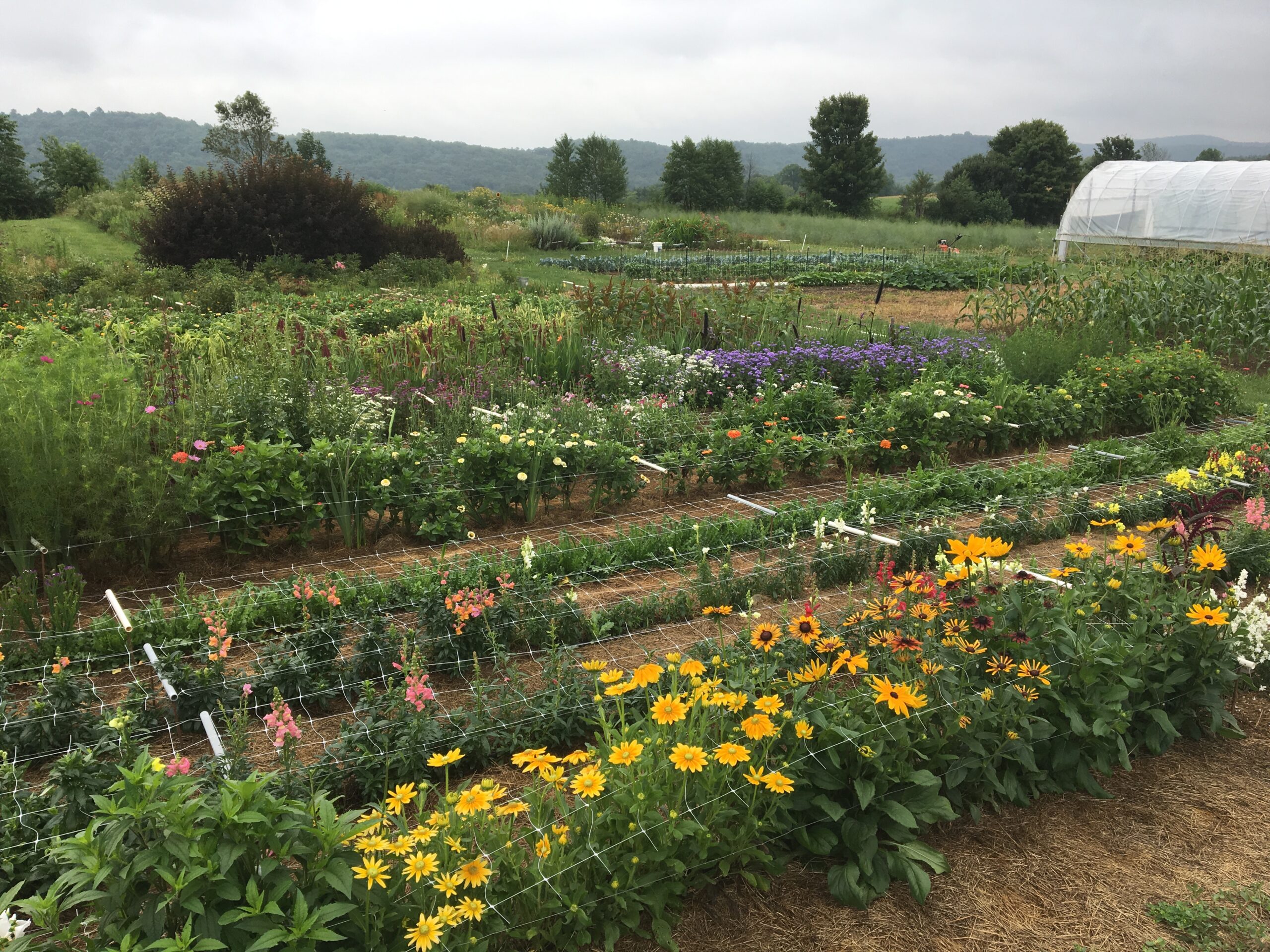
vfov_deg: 48.2
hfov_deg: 61.7
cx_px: 635
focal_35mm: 29
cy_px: 476
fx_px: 1064
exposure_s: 1/437
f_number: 2.2
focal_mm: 4.15
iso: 25
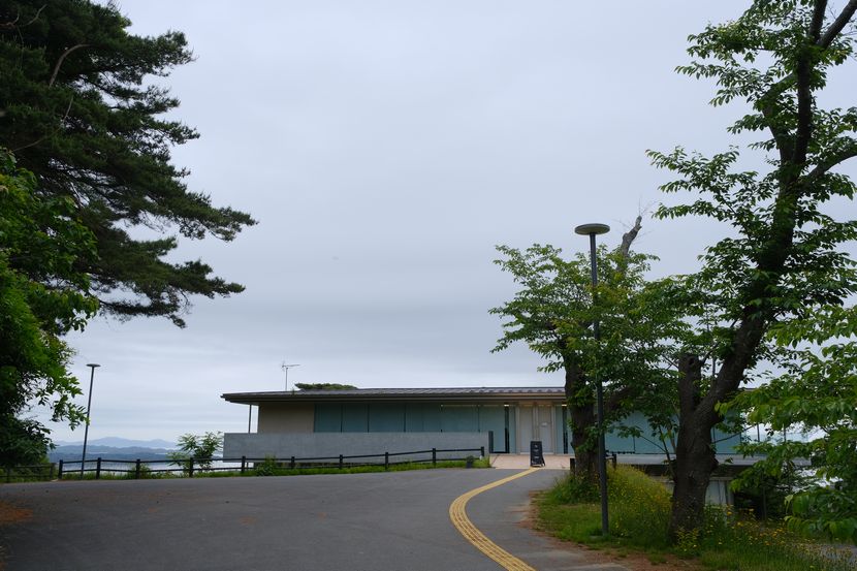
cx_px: 428
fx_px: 714
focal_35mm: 30
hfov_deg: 61.9
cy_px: 286
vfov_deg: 43.6
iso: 320
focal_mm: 20.2
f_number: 7.1
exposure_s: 1/400
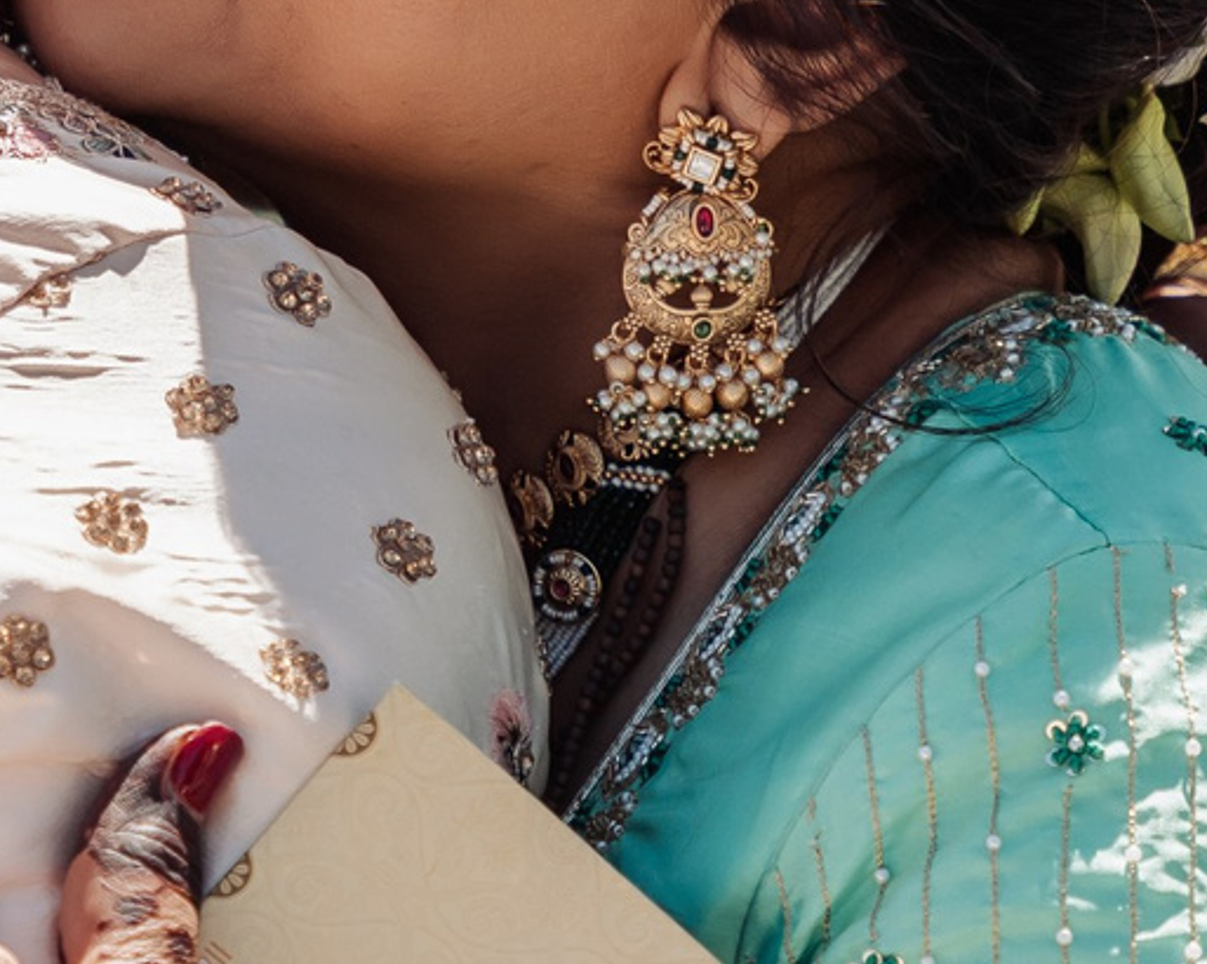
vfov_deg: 4.9
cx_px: 40
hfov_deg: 6.1
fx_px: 11313
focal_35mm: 317
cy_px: 544
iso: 250
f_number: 2.8
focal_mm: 67.6
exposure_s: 1/2000
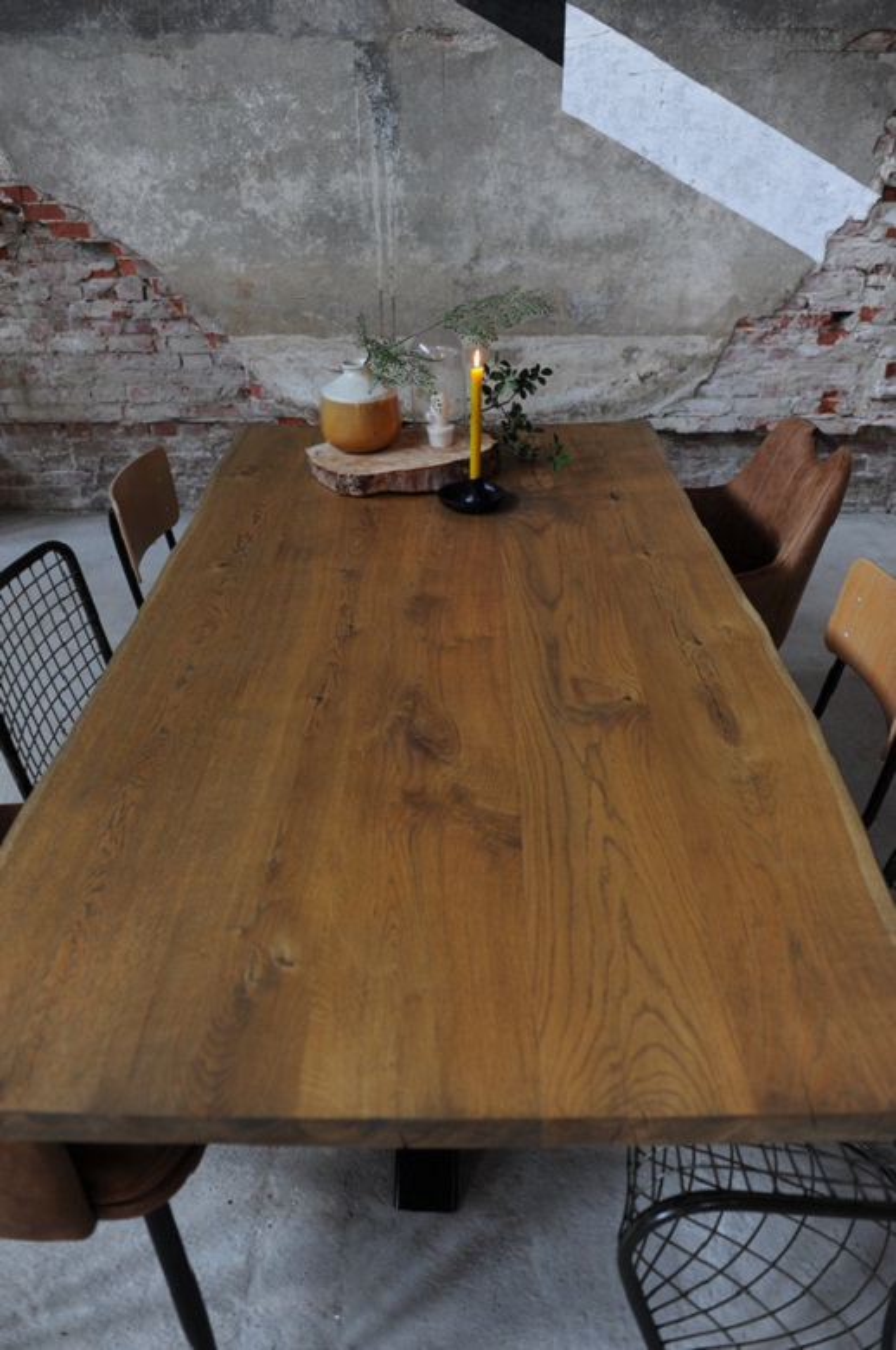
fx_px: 1085
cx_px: 448
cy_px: 675
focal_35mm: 29
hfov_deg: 44.9
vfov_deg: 63.7
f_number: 3.5
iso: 400
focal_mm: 29
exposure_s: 1/30
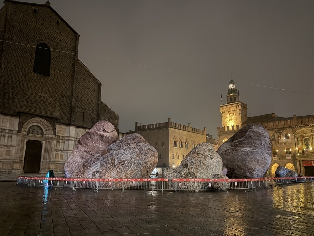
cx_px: 176
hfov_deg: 65.1
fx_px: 245
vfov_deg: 51.3
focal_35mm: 27
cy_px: 127
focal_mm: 6.76
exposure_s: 1/10
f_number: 1.78
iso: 1000
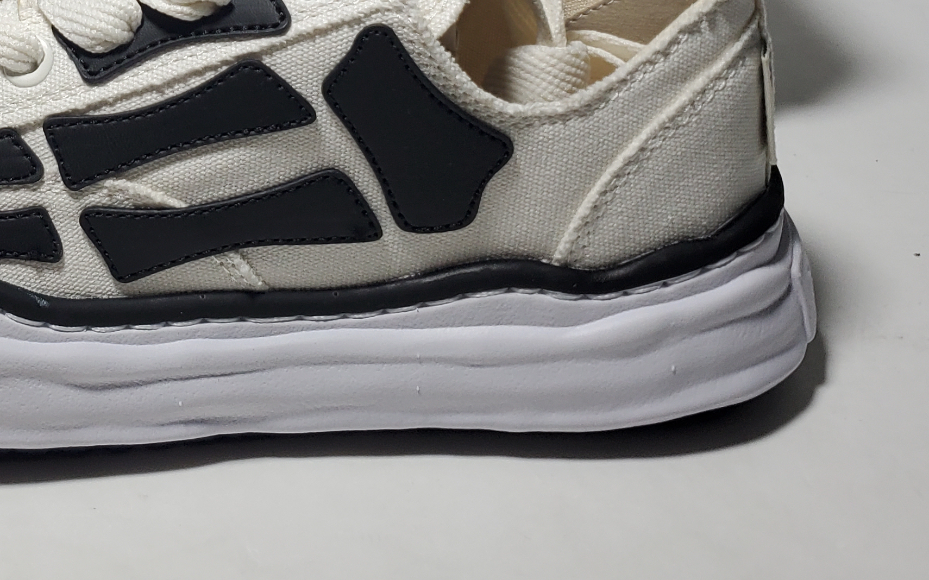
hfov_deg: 30.6
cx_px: 164
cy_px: -142
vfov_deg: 18.8
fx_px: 1645
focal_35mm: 65
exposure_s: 1/547
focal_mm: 4.3
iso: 50
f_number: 1.5
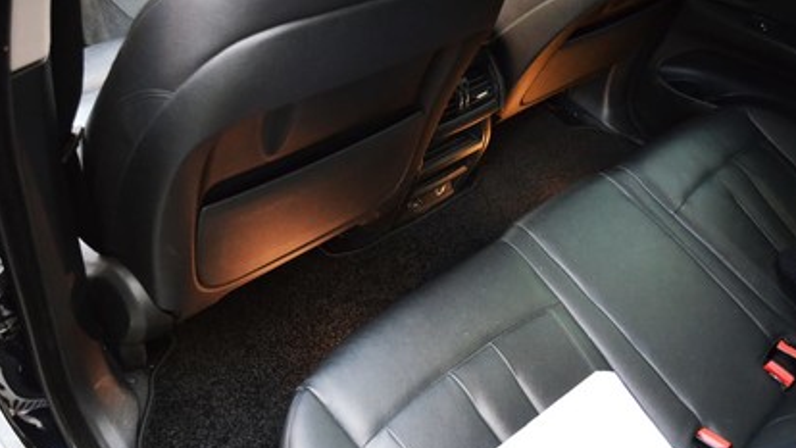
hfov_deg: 56.6
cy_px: 263
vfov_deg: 33.6
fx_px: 739
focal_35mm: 35
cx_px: 398
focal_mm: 22
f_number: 3.8
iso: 3200
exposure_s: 1/60
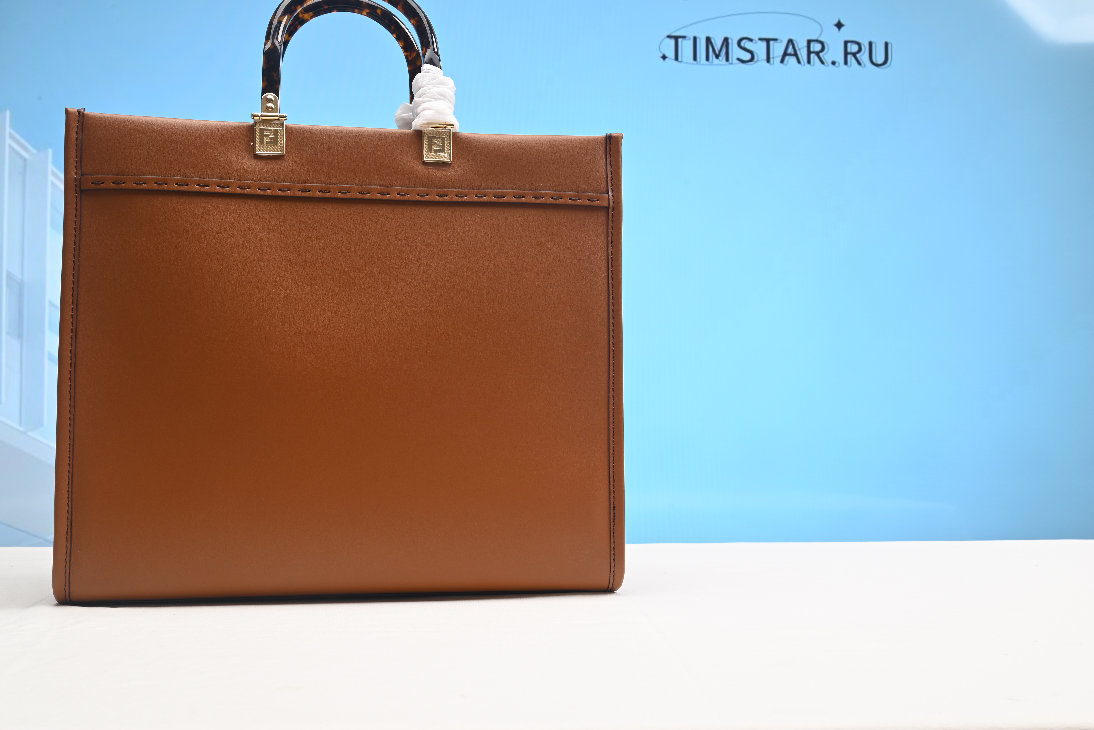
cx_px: 535
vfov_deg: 33.4
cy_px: 368
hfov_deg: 48.4
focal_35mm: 40
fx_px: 1216
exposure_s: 1/2
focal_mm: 39
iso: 110
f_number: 16
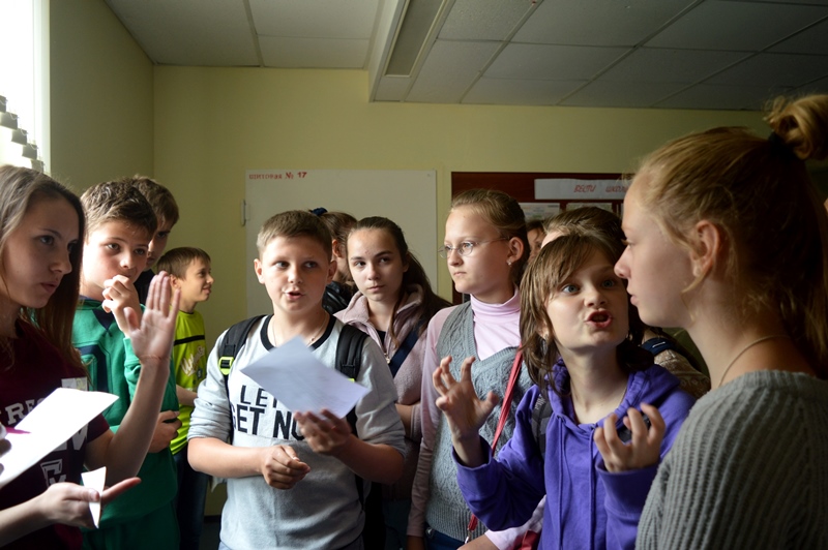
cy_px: 275
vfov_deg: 39.9
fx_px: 758
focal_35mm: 33
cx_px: 414
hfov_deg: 57.3
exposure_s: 1/60
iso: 400
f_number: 4
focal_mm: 22
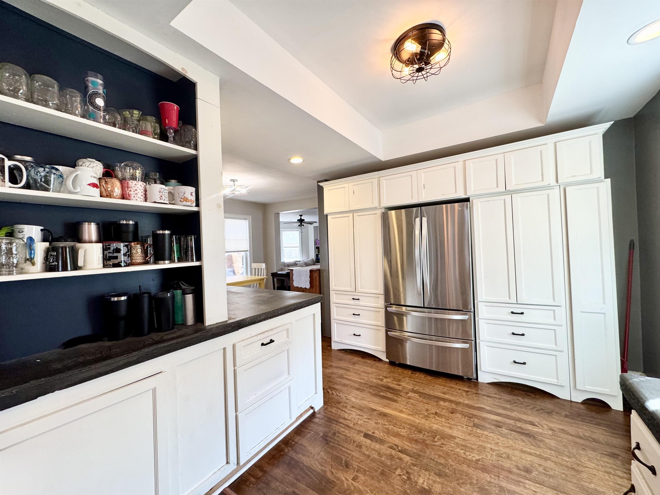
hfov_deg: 102.1
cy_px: 248
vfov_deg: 85.7
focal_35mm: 14
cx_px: 330
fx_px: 267
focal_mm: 2.22
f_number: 2.2
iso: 200
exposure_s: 1/120
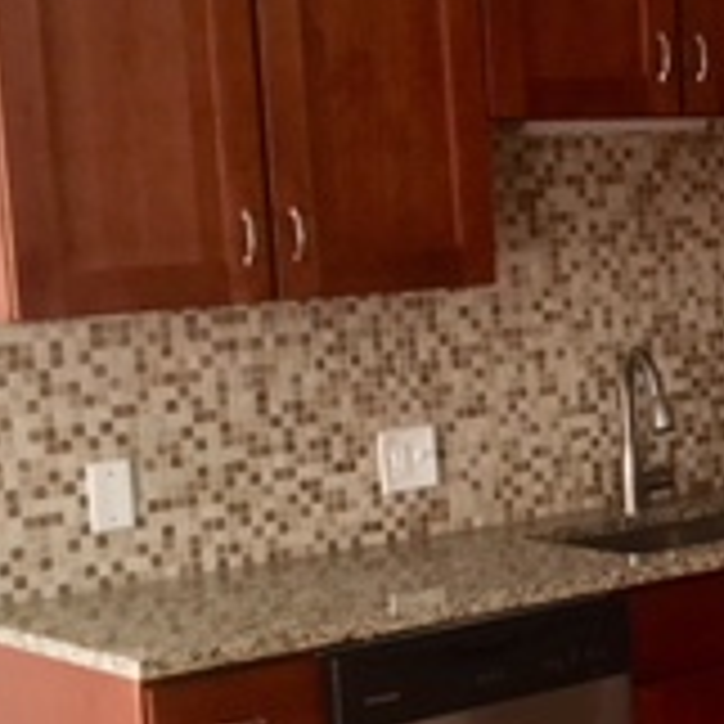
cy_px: 477
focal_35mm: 102
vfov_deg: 17.0
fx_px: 2414
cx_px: 1052
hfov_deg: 15.8
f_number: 2.2
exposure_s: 1/30
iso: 40
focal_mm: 4.15
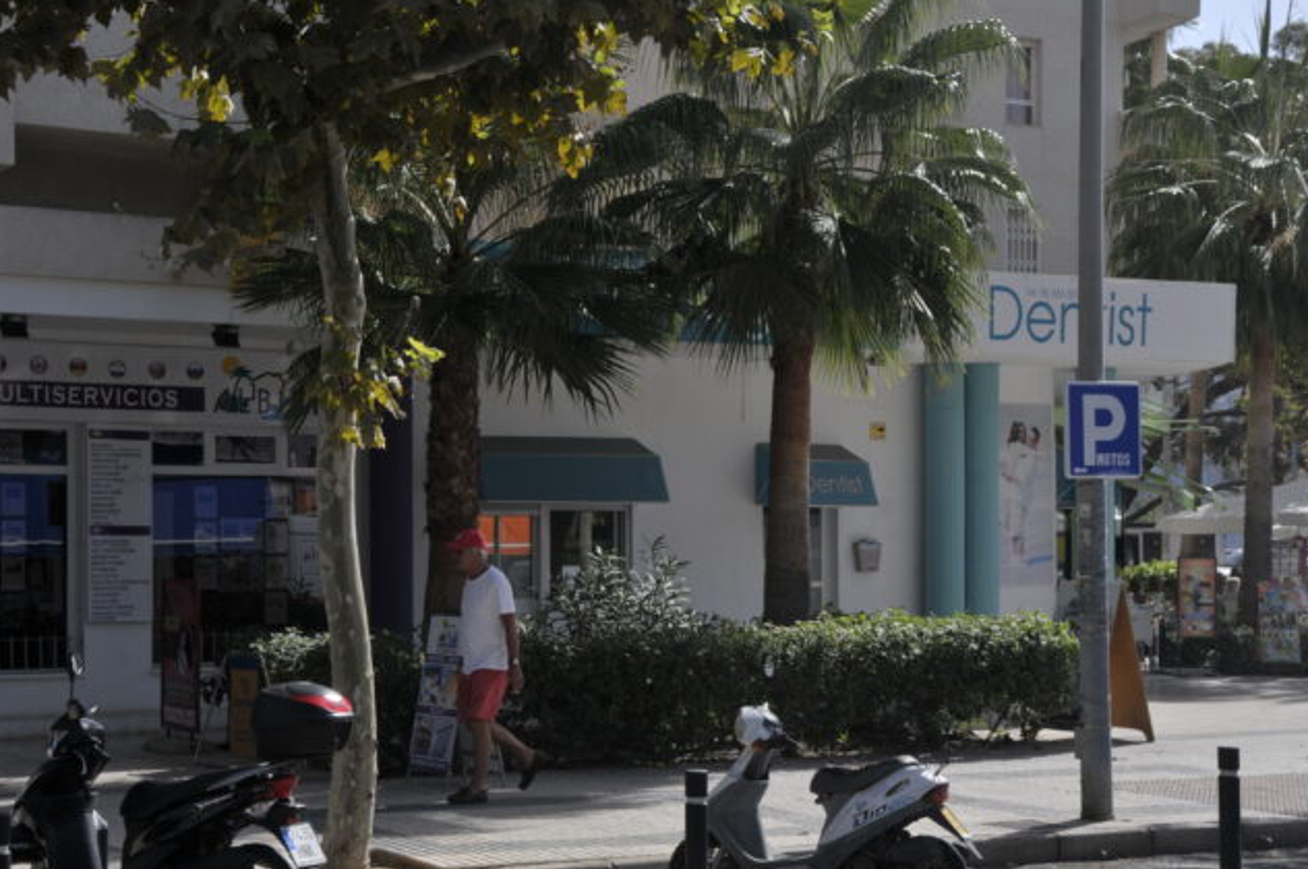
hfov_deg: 32.3
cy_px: 523
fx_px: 2250
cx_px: 522
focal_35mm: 62
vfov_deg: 21.8
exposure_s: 1/400
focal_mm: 34
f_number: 10
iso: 200
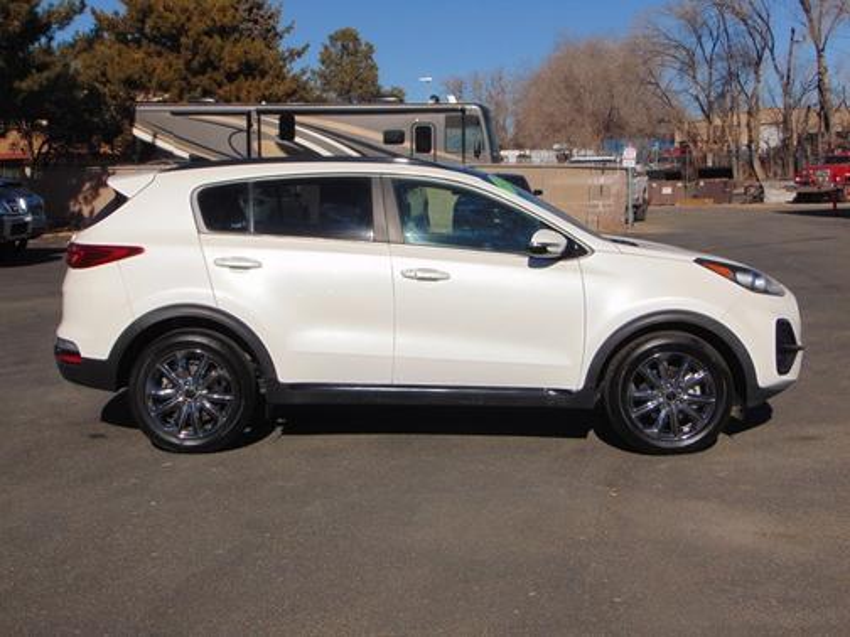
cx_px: 425
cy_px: 318
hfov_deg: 38.2
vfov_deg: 29.1
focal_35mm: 50
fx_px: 1228
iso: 80
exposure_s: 1/160
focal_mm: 9
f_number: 9
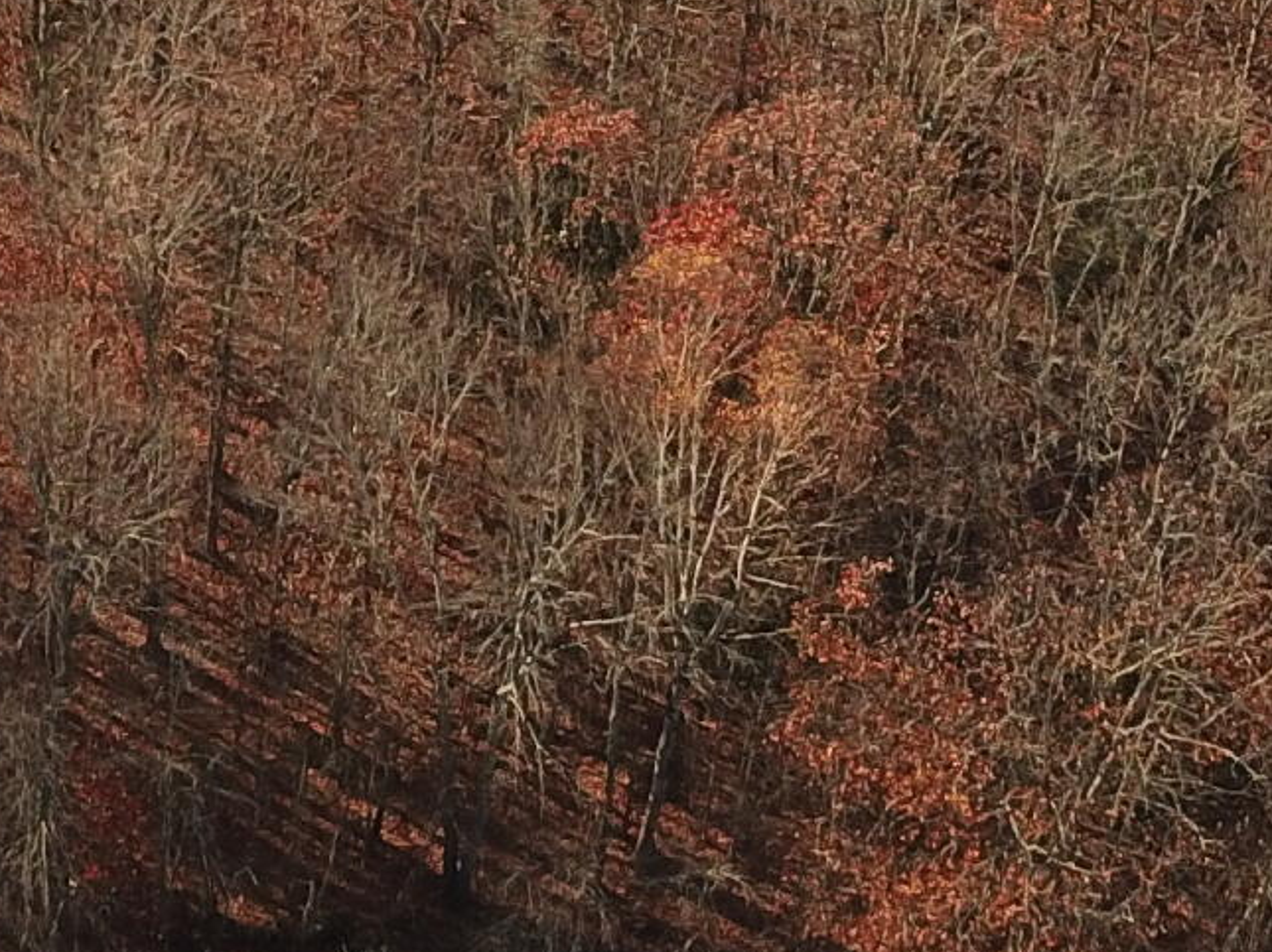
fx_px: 4444
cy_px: -302
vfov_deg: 11.9
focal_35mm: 121
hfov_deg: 15.9
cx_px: -37
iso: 100
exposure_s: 1/858
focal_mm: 4.73
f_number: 2.2
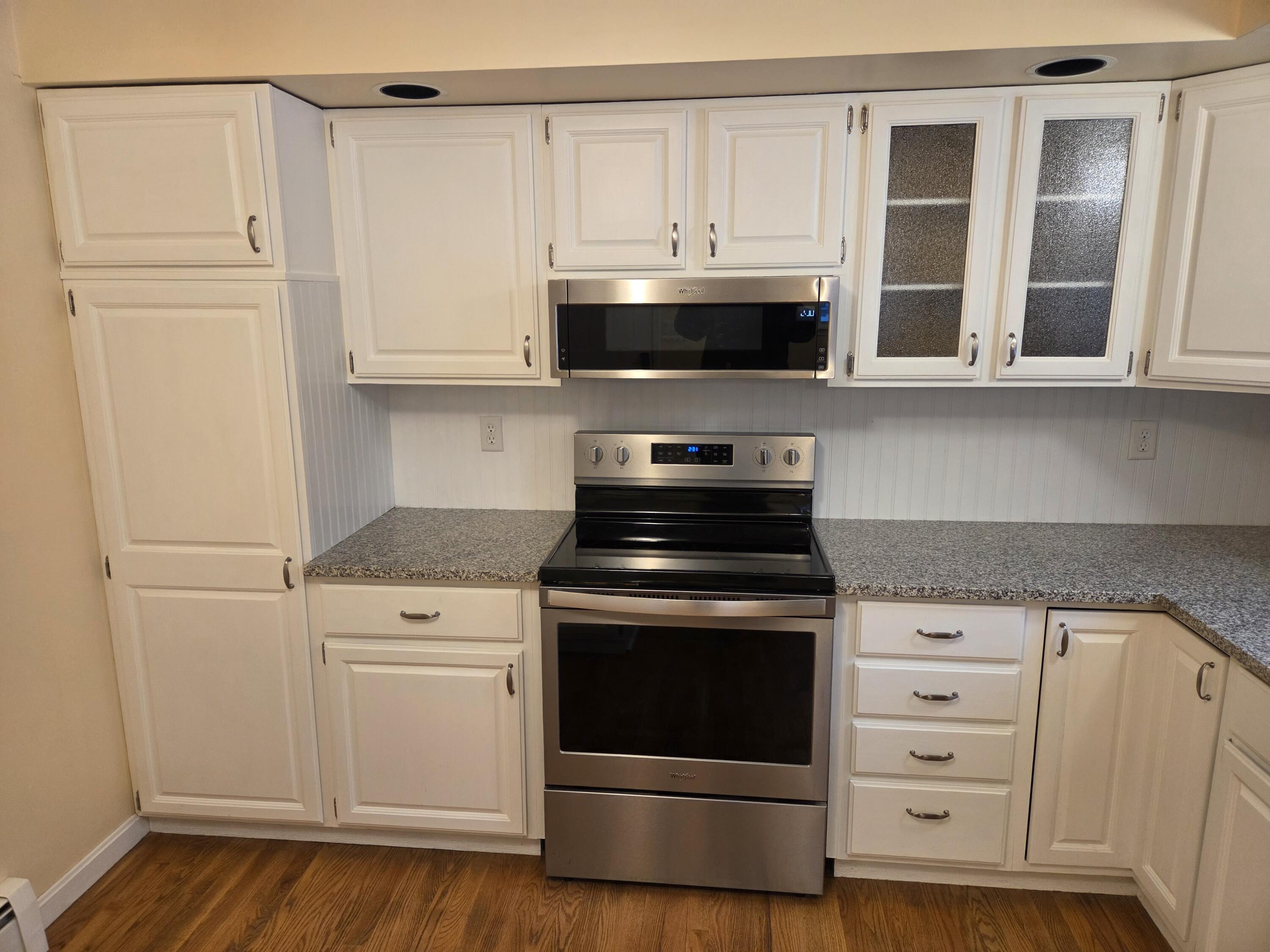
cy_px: 476
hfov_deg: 73.9
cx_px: 635
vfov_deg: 58.9
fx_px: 844
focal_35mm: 23
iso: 125
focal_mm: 5.4
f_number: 1.8
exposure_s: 1/60
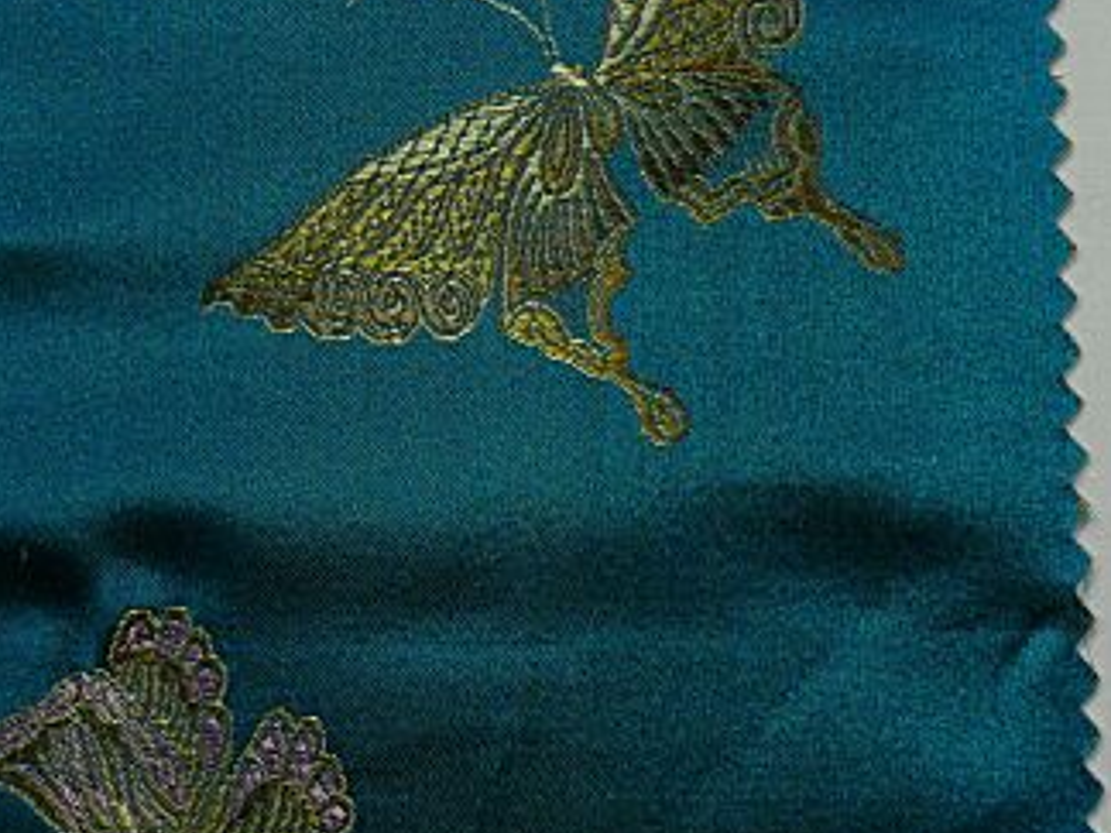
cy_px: 446
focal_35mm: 74
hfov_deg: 26.3
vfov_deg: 19.9
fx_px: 2375
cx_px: 459
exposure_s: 1/60
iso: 100
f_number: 2.8
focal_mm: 8.1
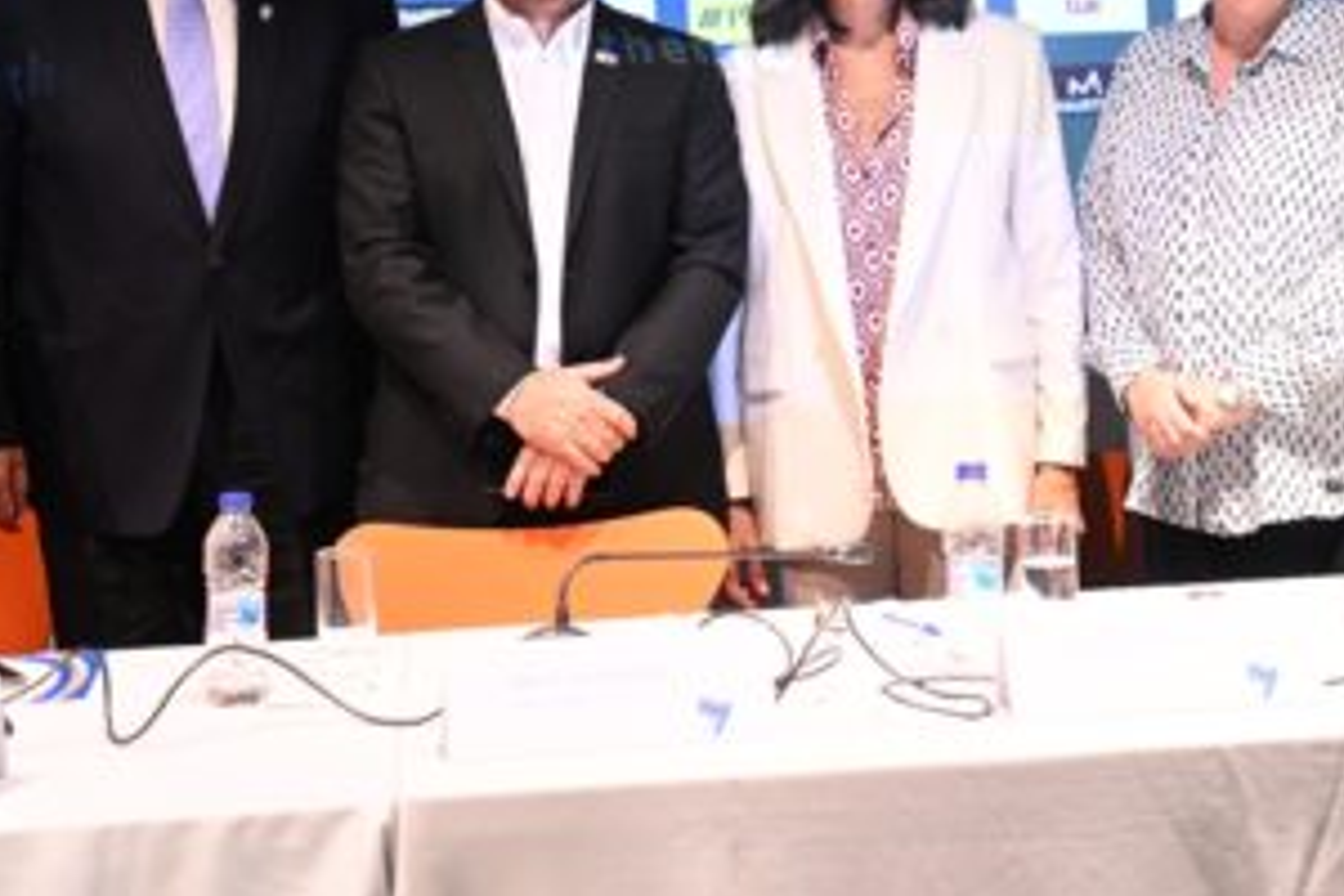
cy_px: -18
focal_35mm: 72
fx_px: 2688
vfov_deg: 18.4
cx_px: 833
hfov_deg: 28.0
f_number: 3.5
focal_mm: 35
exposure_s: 1/160
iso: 1250
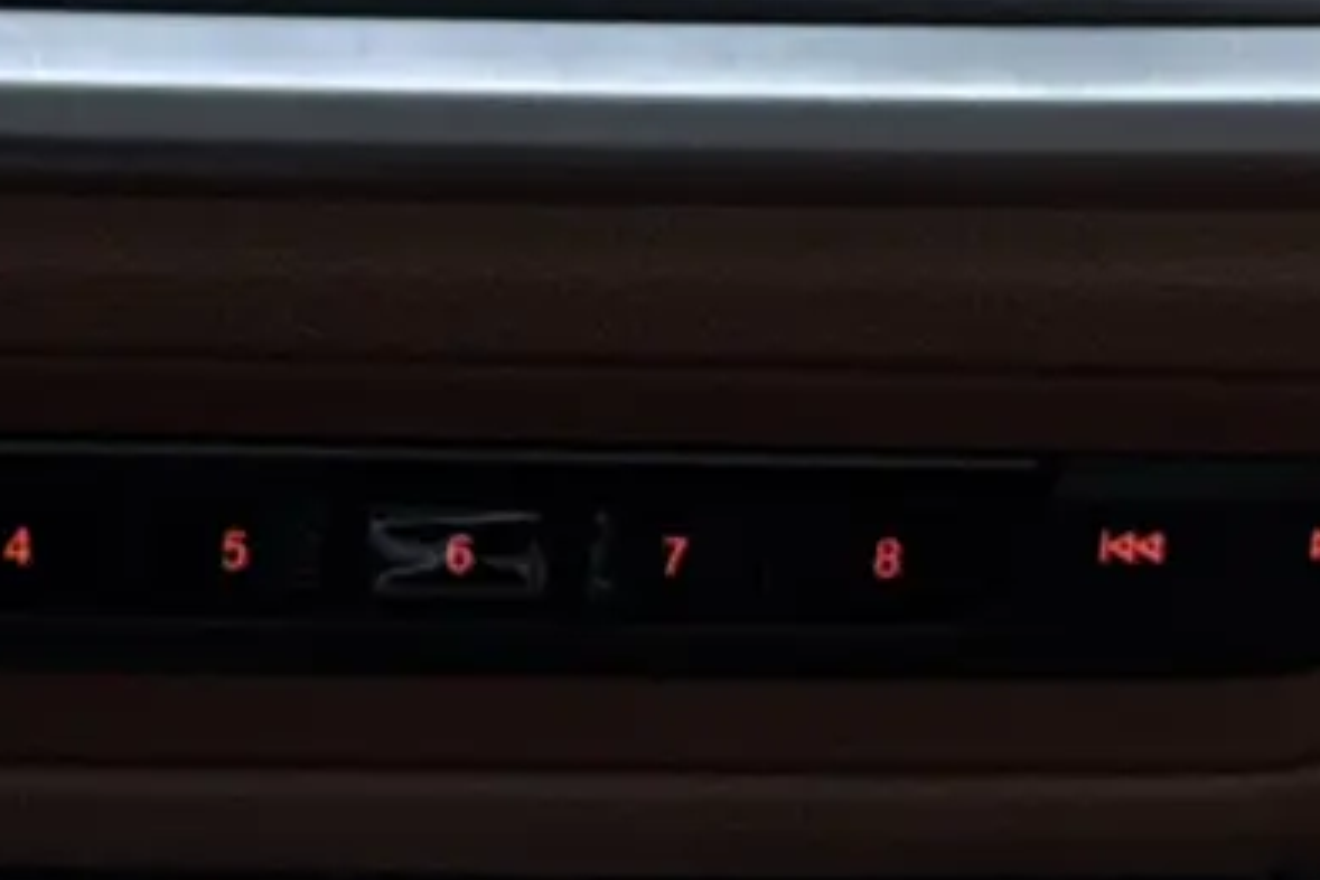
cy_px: -833
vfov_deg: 7.2
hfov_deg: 11.2
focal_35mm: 183
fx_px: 6709
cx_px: 151
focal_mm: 6.76
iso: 400
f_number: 1.78
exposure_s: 1/38
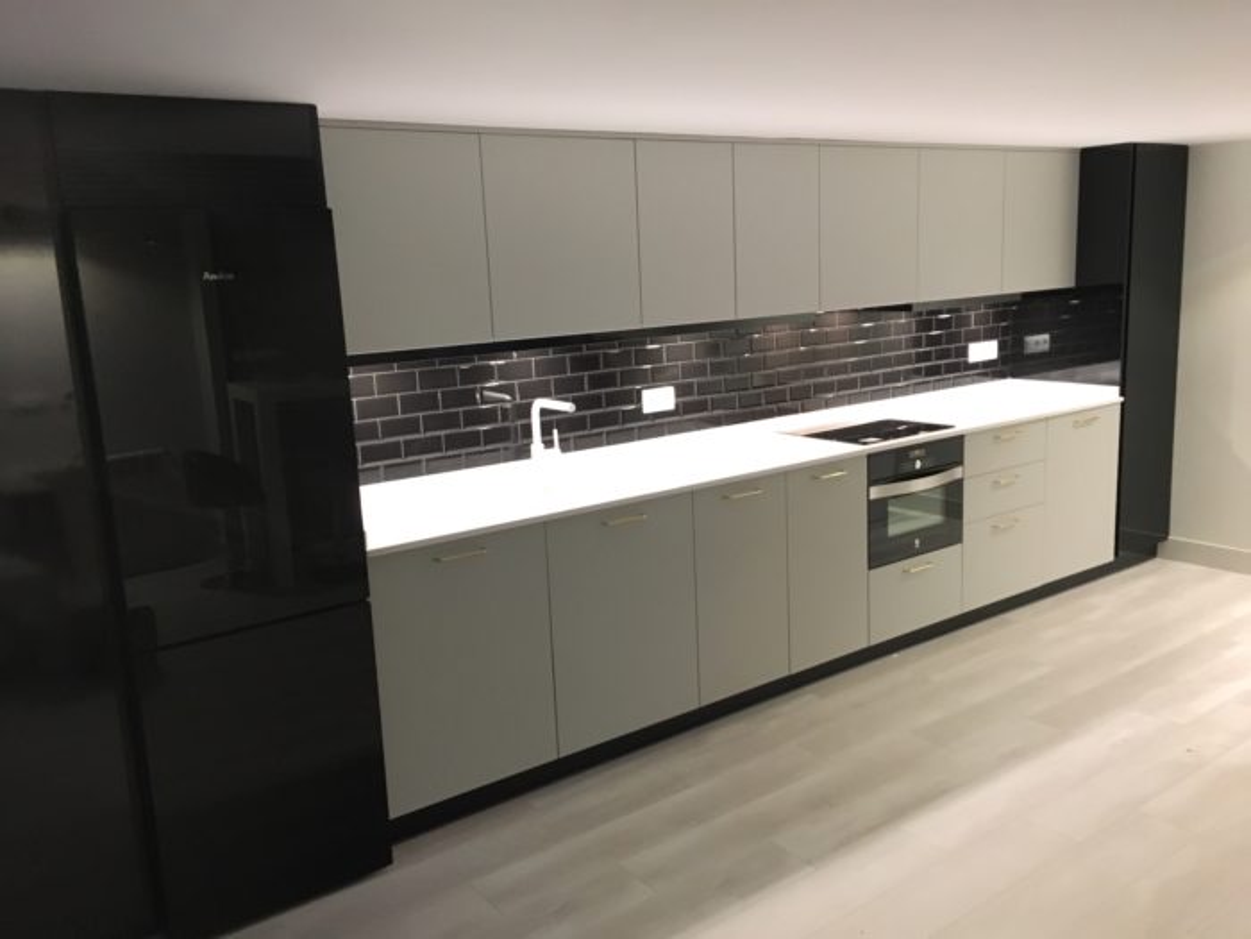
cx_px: 626
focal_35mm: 29
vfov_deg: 48.2
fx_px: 1048
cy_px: 470
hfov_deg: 61.7
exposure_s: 1/25
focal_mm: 4.15
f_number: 2.2
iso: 200
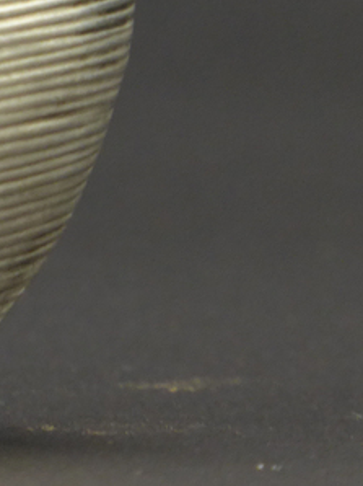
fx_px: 25260
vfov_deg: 1.1
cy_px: -23
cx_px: -269
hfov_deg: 0.8
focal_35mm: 1804
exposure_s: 1/50
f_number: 6.1
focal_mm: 96.2
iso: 200
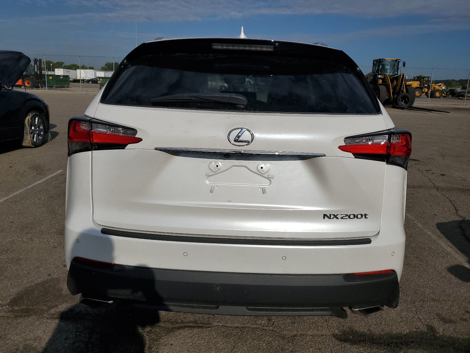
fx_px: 353
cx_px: 235
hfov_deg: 67.3
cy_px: 176
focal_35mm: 26
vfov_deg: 53.1
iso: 53
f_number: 1.5
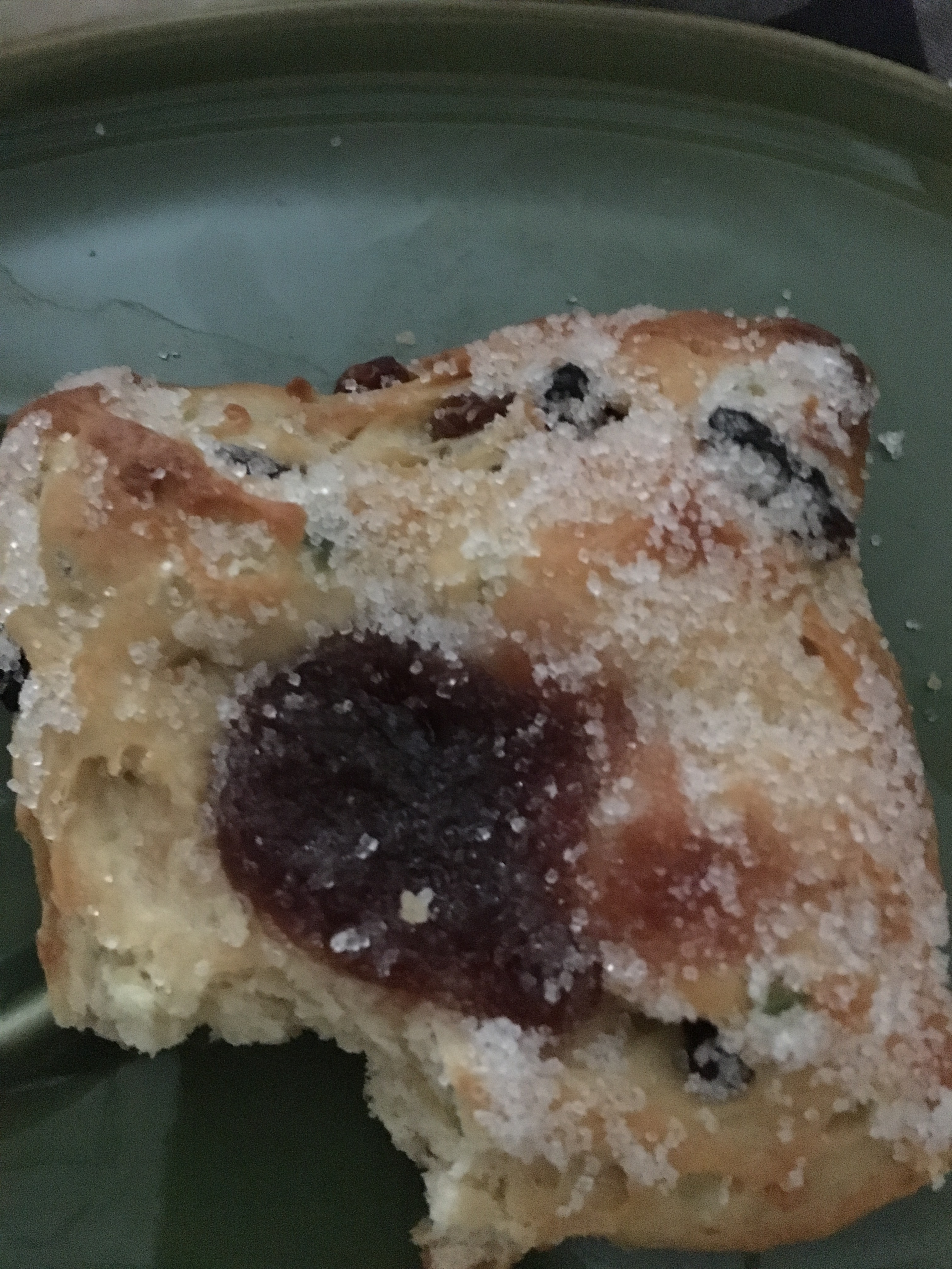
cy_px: 634
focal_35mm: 29
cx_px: 476
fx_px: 1063
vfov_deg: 61.7
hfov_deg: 48.2
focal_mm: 4.15
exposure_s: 1/17
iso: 1250
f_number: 2.2
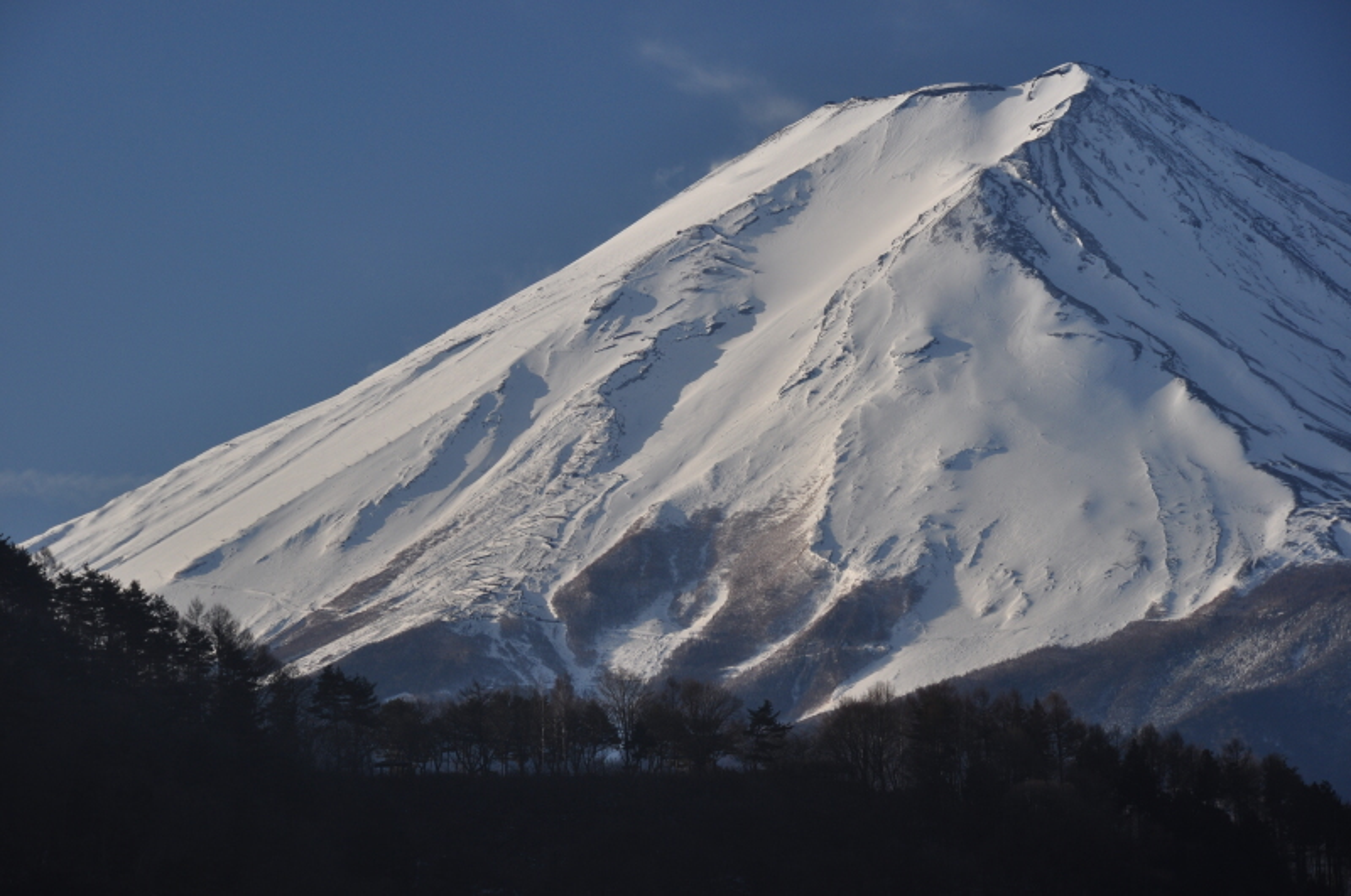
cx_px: 676
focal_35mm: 202
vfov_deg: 6.8
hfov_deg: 10.2
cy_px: 448
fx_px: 7589
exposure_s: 1/160
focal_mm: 135
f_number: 11
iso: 200
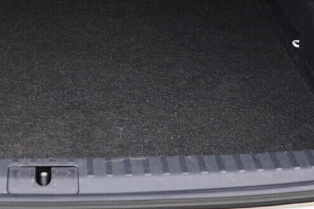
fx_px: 907
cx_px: 42
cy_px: -79
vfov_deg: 12.7
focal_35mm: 104
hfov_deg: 19.3
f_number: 2.8
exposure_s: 1/40
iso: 320
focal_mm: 24
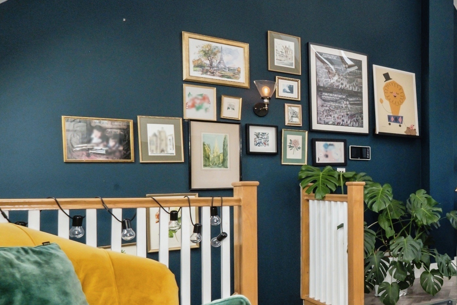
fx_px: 419
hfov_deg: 44.4
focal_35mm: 33
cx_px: 497
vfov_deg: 39.5
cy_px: 204
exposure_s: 1/200
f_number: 7.1
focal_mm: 10
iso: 800
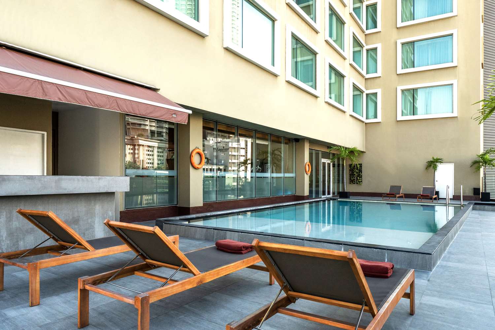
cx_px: 248
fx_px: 330
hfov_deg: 73.7
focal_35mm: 24
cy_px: 165
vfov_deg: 53.1
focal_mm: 16
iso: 400
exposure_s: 1/320
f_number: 8
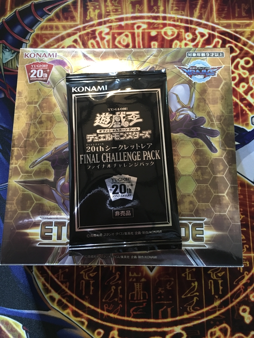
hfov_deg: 48.2
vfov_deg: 61.7
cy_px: 169
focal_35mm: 29
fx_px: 284
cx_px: 127
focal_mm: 4.15
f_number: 2.2
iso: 200
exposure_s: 1/20
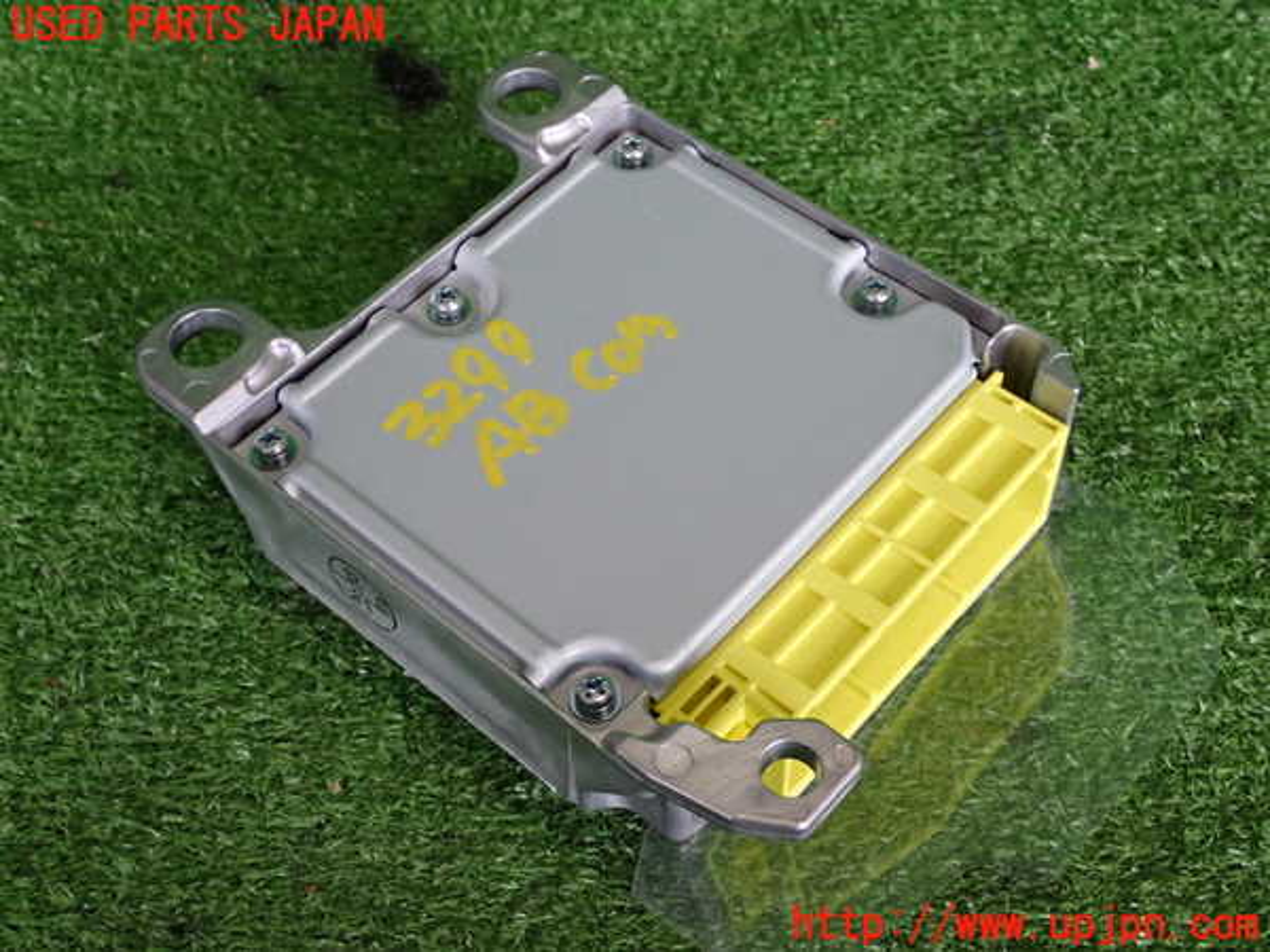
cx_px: 635
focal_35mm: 47
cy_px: 476
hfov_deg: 40.4
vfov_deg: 30.9
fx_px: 1724
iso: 400
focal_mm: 8.4
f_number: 3.1
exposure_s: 1/50
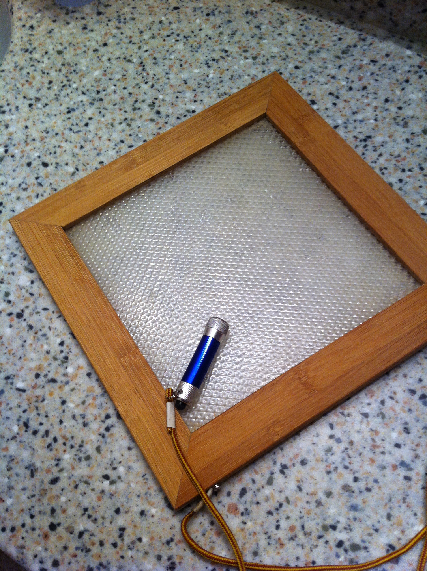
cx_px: 214
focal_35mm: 35
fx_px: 577
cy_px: 286
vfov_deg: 52.7
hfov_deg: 40.6
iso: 80
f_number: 2.8
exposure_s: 1/30
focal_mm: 3.85
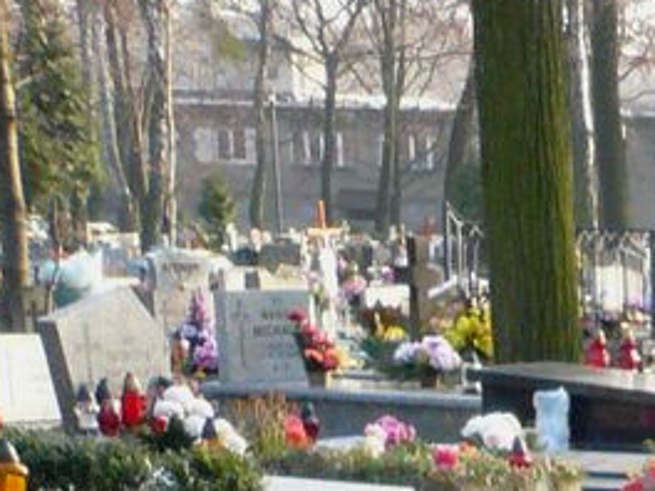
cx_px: 1670
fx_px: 3122
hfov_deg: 10.1
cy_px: 1199
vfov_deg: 8.2
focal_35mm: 165
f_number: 2.8
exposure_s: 1/60
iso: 100
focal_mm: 4.7
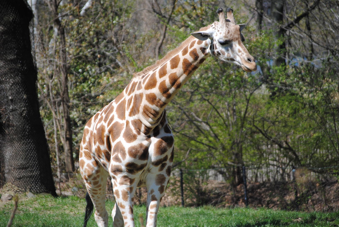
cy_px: 114
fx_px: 1909
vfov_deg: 6.8
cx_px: 170
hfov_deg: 10.1
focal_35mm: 202
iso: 200
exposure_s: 1/800
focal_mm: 135
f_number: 5
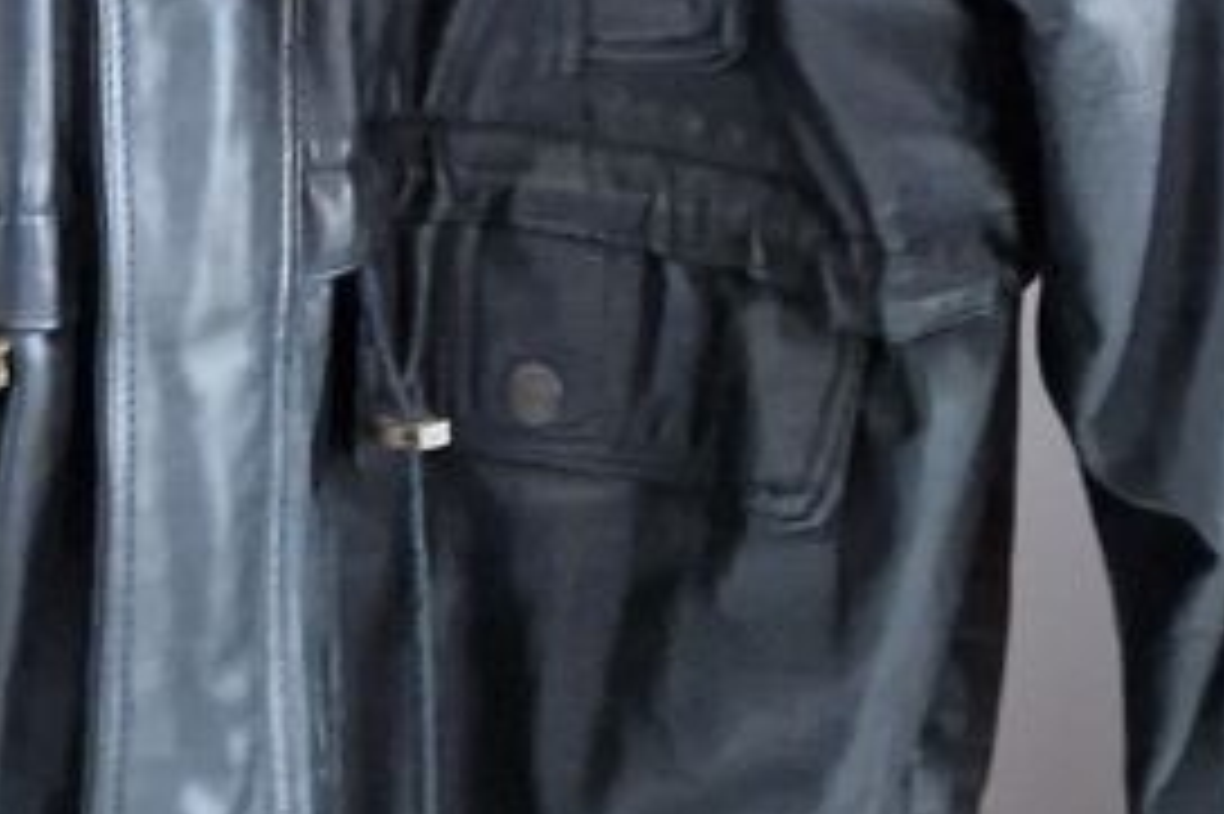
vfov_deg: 14.2
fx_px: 2990
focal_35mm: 88
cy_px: -508
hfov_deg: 22.9
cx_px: 310
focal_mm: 5.4
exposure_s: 1/17
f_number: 1.8
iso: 1250
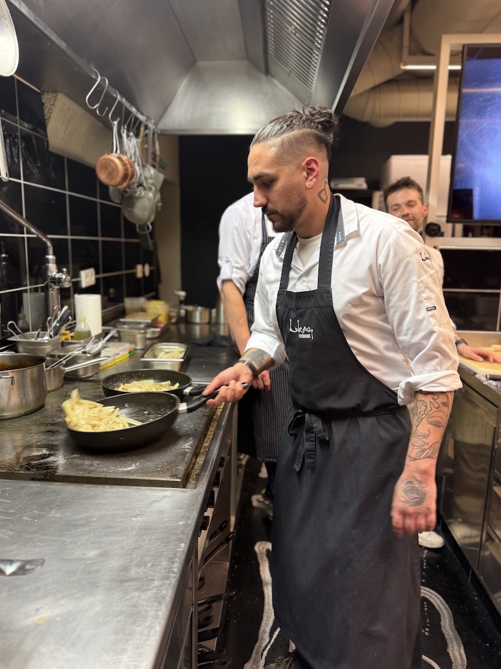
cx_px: 243
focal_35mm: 25
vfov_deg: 69.4
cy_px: 334
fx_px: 483
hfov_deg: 54.8
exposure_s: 1/50
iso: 160
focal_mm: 6.76
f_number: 1.78
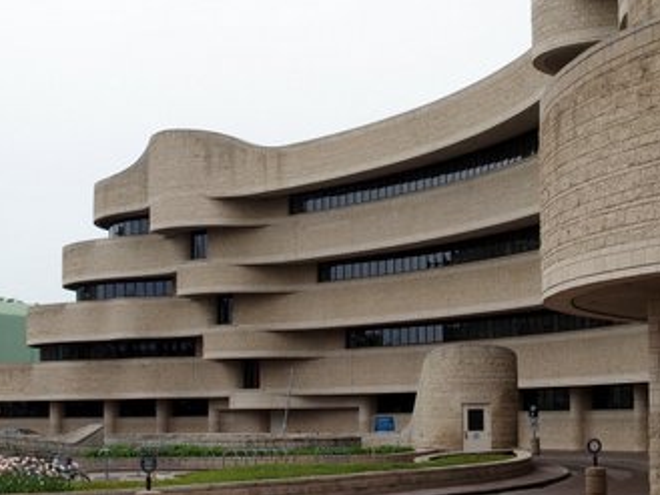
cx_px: 383
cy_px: 291
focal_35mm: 102
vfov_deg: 14.5
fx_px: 1945
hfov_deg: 19.2
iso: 100
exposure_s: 1/500
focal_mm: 14.5
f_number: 3.5
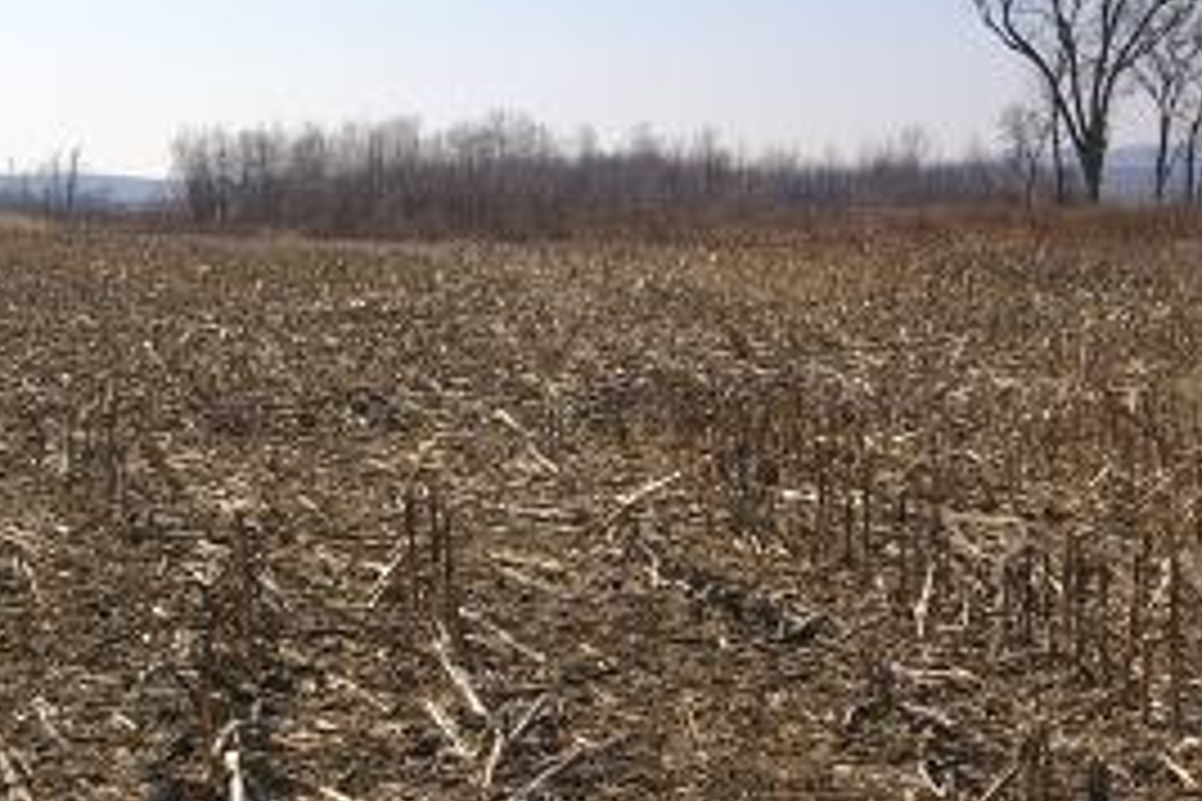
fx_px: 2437
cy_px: 259
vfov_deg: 18.6
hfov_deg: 27.6
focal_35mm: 73
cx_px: 459
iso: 200
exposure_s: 1/350
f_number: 13
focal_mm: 26
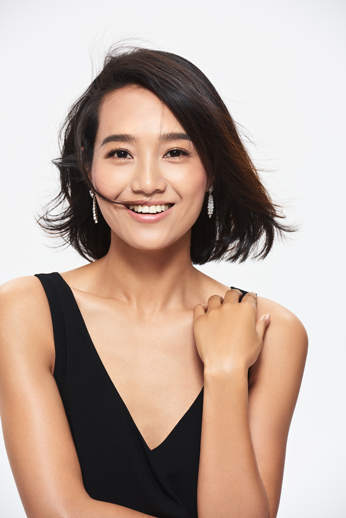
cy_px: 259
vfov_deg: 10.3
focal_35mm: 200
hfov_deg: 6.9
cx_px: 173
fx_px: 2881
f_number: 8
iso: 100
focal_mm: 200
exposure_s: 1/125
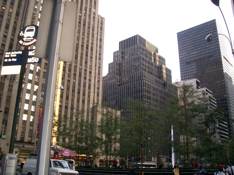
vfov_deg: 40.7
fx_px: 237
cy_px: 88
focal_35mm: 35
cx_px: 117
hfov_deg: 52.6
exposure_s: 1/250
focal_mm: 5.8
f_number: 2.6
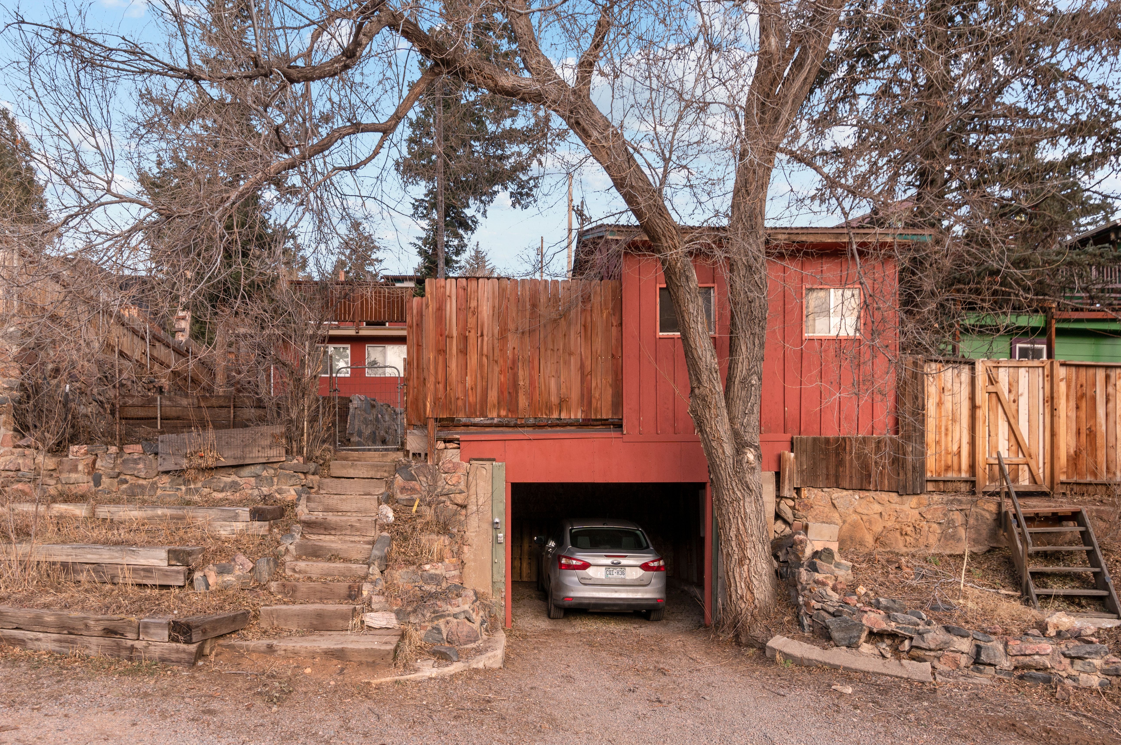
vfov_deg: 61.6
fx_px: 622
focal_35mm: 20
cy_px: 322
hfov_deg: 83.8
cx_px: 504
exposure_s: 1/40
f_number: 8
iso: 400
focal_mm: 17
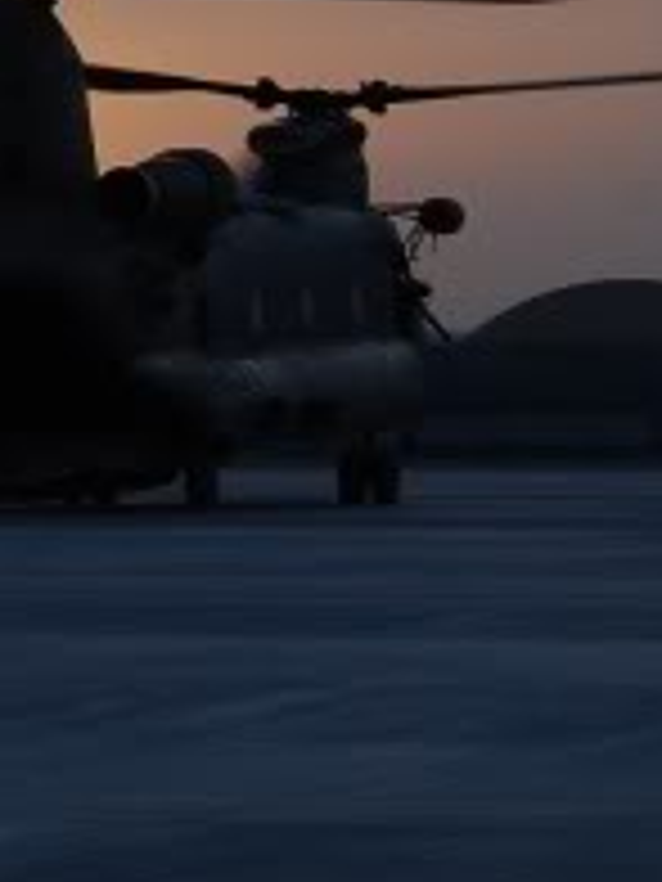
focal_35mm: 323
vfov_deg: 6.1
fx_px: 8235
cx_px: -444
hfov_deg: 4.6
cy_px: -245
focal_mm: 55
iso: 400
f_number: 10
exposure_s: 1/200
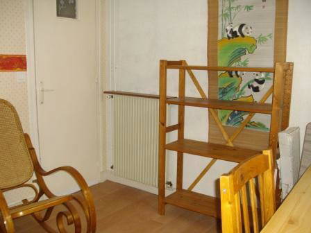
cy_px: 116
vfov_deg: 39.7
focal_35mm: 36
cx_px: 156
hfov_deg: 51.4
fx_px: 323
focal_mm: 6
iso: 160
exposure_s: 1/50
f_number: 2.7
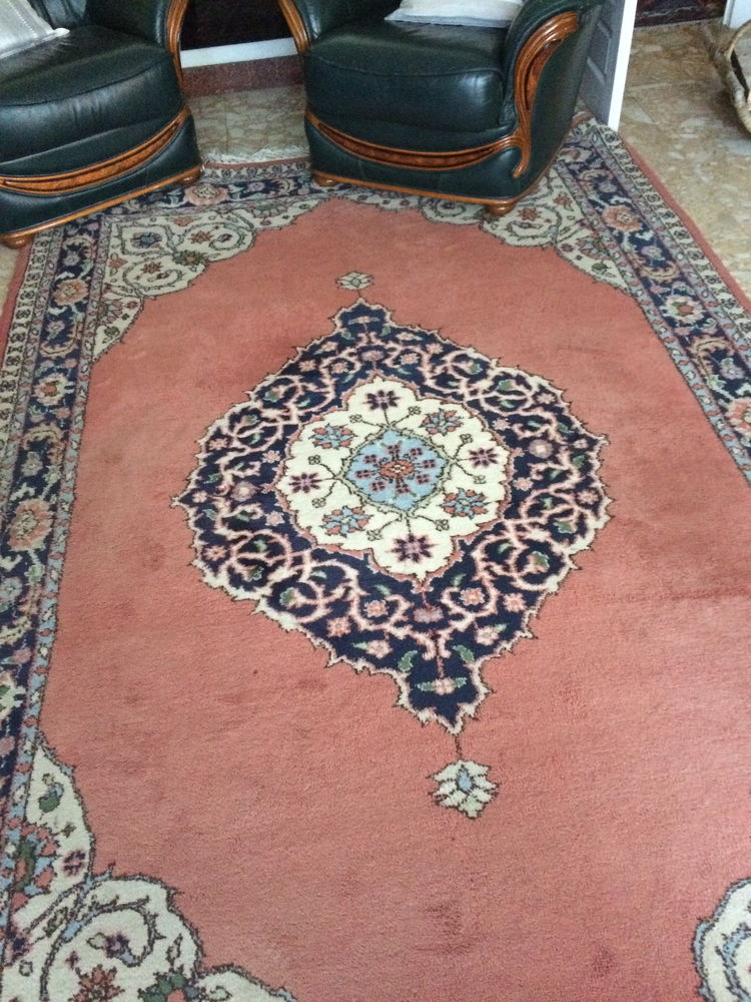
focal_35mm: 29
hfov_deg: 48.2
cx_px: 376
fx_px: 839
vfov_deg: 61.7
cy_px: 501
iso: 400
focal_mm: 4.15
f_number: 2.2
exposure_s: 1/17
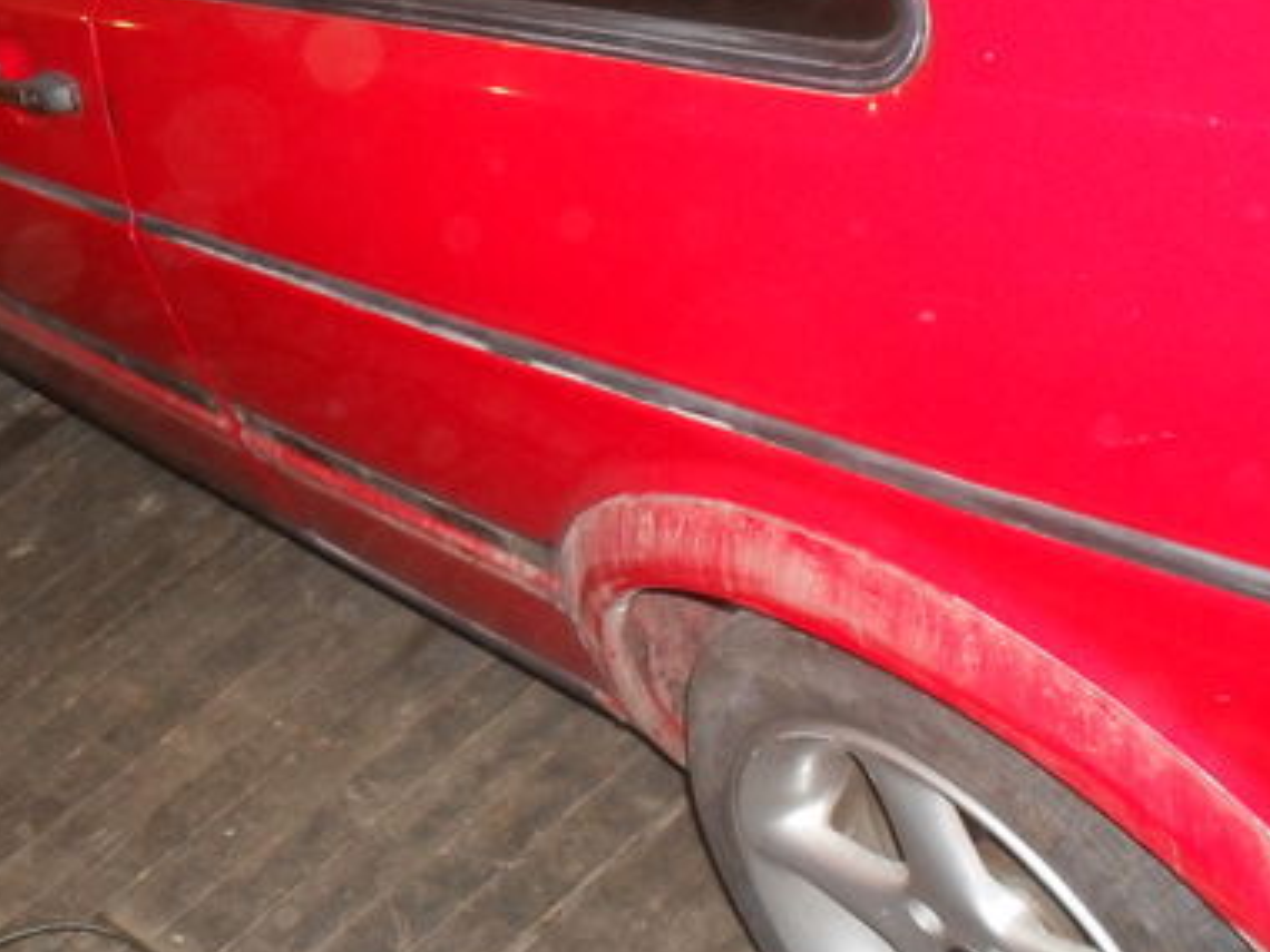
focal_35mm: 59
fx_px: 2165
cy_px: 645
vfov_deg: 24.7
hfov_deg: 32.2
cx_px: 348
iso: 400
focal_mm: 6.3
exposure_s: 1/45
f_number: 3.2
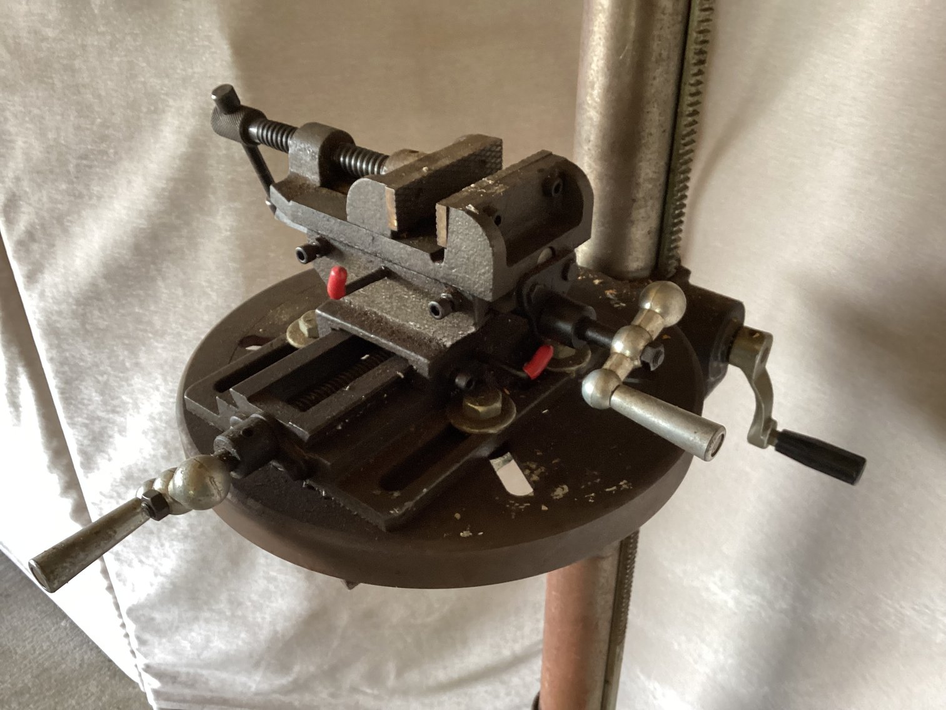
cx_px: 473
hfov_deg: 58.3
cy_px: 355
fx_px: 847
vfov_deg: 45.4
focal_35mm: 31
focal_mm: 3.3
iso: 160
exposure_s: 1/60
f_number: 2.4
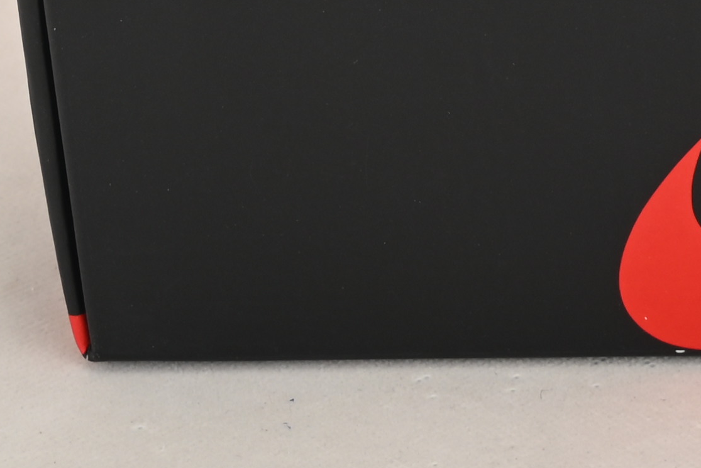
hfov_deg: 7.6
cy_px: -470
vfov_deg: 5.2
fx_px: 5044
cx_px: 1510
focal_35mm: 259
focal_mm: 48
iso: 100
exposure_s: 1/200
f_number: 11
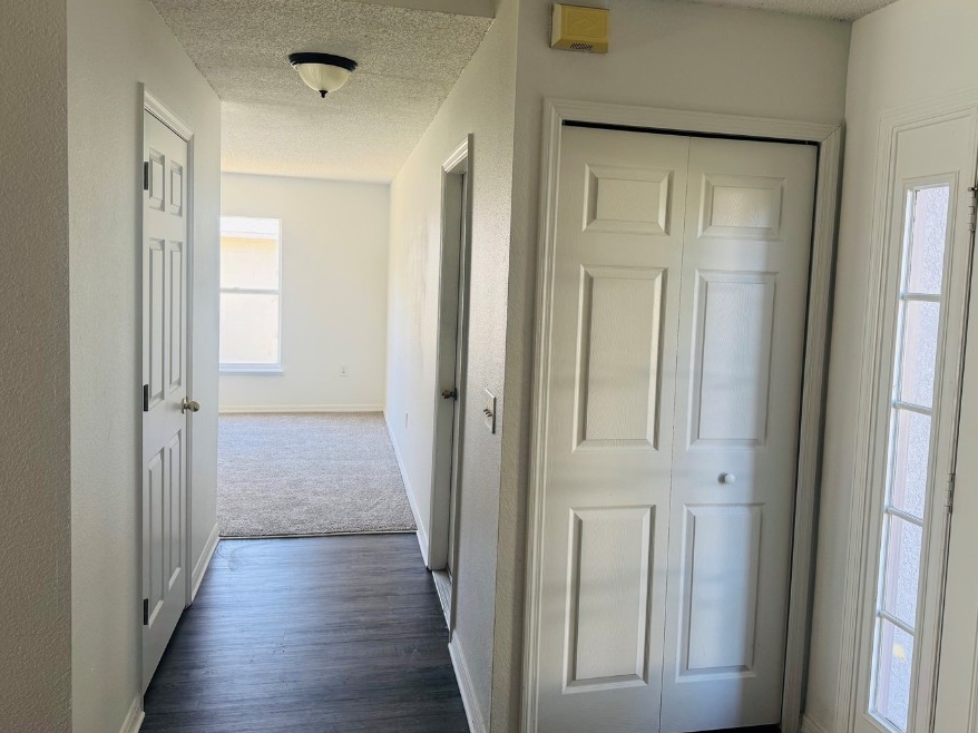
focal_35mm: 28
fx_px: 791
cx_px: 538
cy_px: 335
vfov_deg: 49.7
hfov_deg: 63.3
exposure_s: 1/121
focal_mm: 6.76
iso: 125
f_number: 1.78
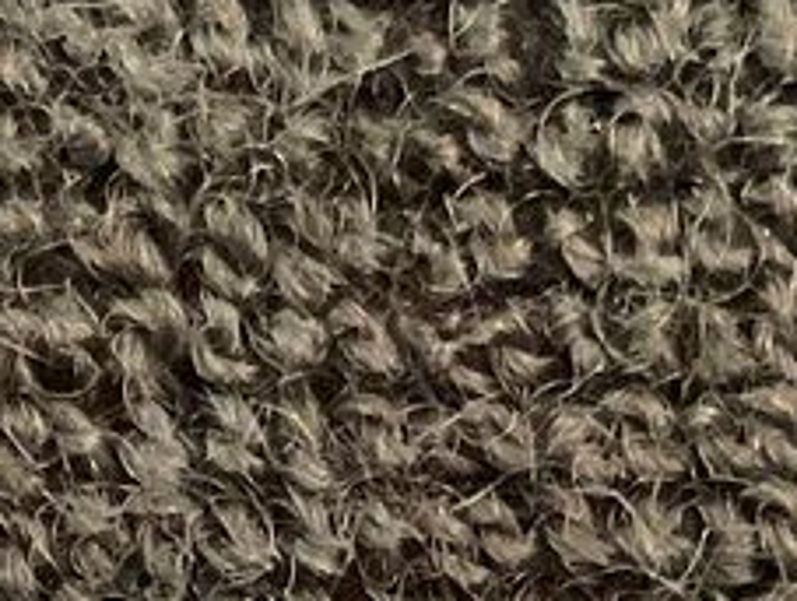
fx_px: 4451
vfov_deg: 6.9
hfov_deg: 10.2
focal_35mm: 193
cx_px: 609
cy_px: 1794
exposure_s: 1/30
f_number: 1.8
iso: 500
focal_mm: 3
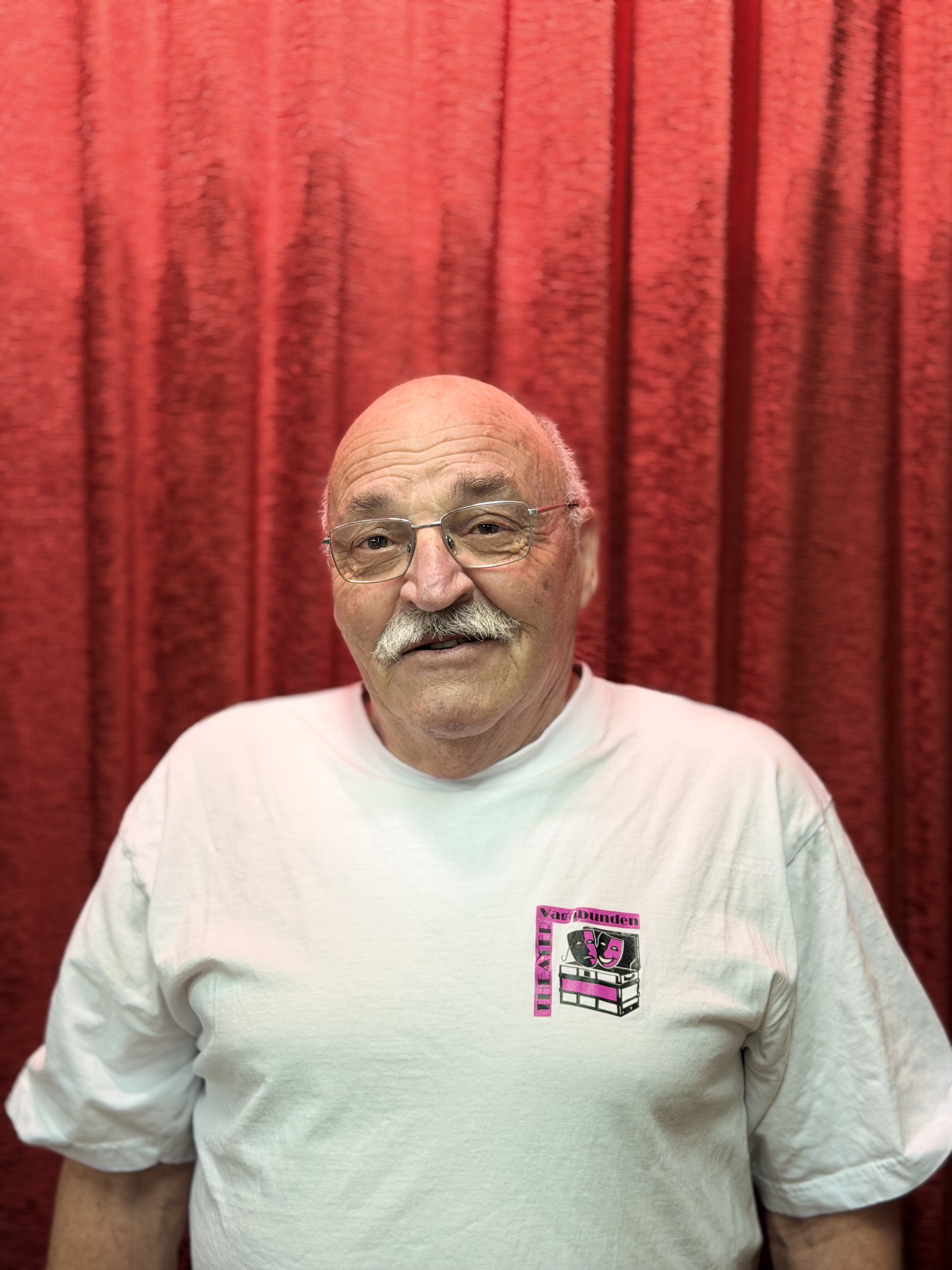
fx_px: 1760
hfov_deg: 30.3
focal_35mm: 48
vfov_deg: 39.7
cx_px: 476
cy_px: 635
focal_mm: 6.76
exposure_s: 1/50
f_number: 1.78
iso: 160
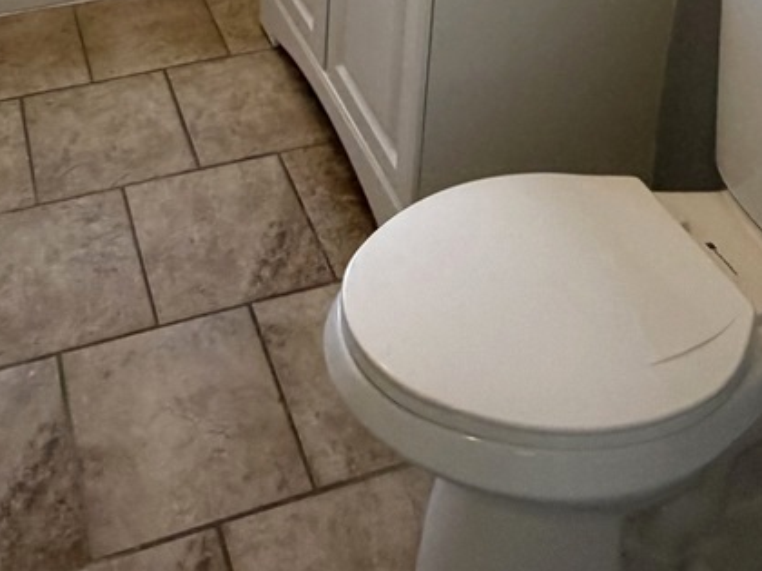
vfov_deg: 22.5
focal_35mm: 48
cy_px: -363
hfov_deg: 39.2
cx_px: 249
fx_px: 1057
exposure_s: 1/120
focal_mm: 2.22
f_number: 2.2
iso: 250
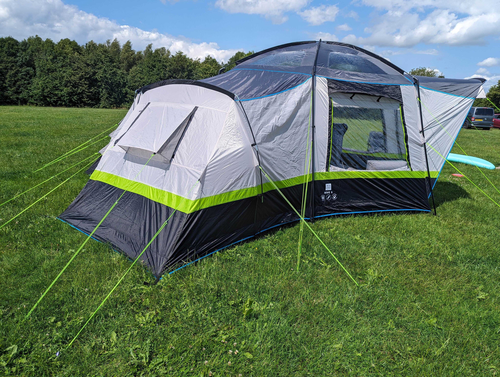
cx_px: 250
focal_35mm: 24
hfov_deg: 71.5
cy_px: 188
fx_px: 347
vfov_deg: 56.9
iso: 45
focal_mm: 6.81
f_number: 1.85
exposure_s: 1/2513
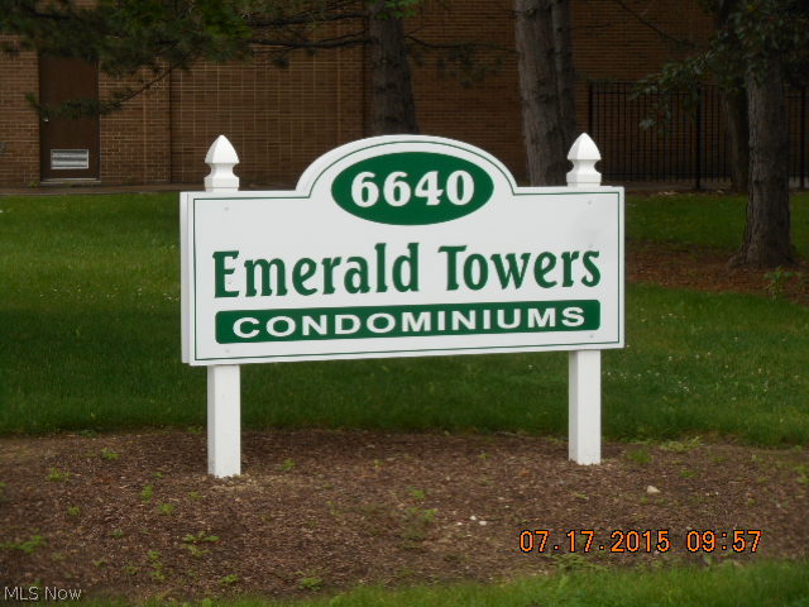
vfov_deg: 14.5
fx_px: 2384
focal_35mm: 102
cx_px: 404
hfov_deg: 19.3
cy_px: 304
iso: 110
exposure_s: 1/60
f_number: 5.8
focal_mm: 18.2
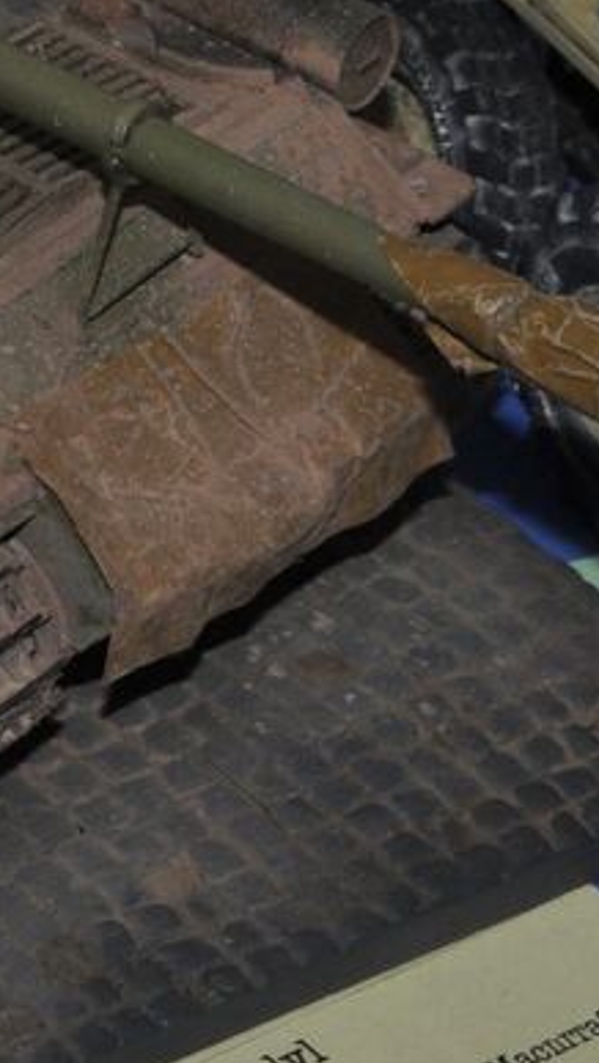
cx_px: -272
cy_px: 217
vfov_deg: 8.6
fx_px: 7023
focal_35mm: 249
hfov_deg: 4.9
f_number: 13
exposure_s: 1/200
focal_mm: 48
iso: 200
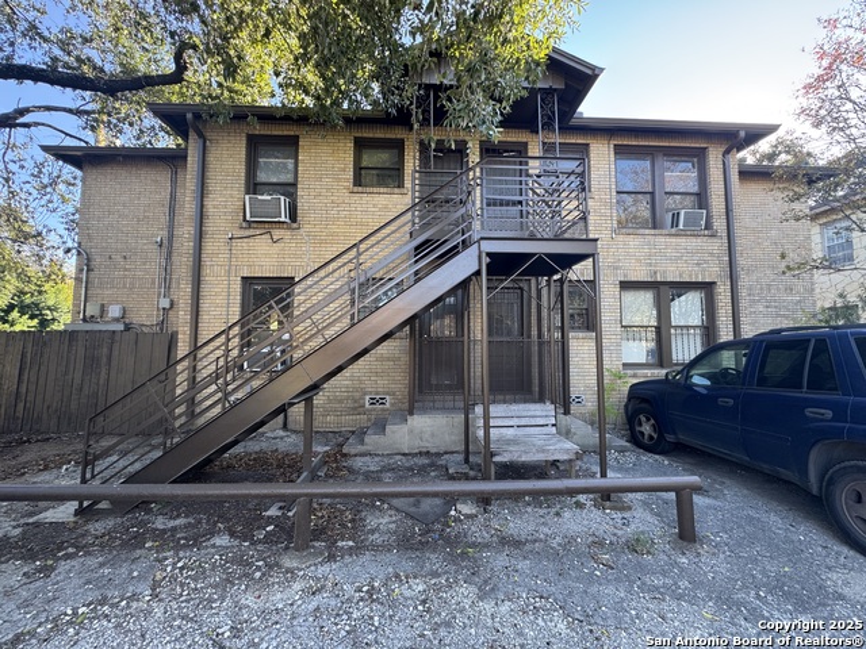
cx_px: 433
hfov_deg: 102.1
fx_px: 350
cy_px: 324
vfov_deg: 85.7
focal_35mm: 14
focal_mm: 2.22
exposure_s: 1/99
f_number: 2.2
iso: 64
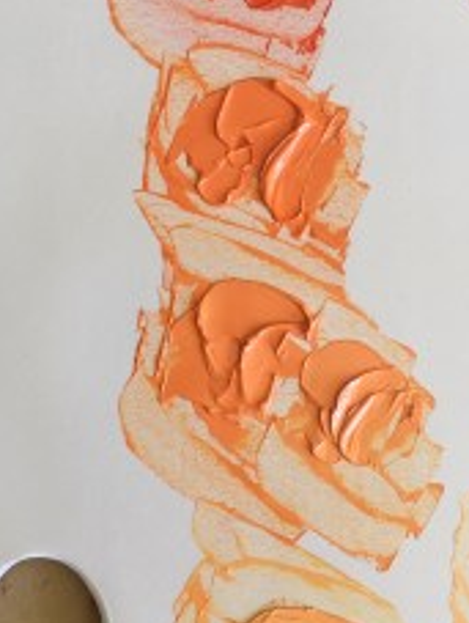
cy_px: 229
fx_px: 1225
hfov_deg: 21.7
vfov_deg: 28.4
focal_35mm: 68
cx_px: 236
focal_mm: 4.15
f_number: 2.2
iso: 32
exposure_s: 1/50
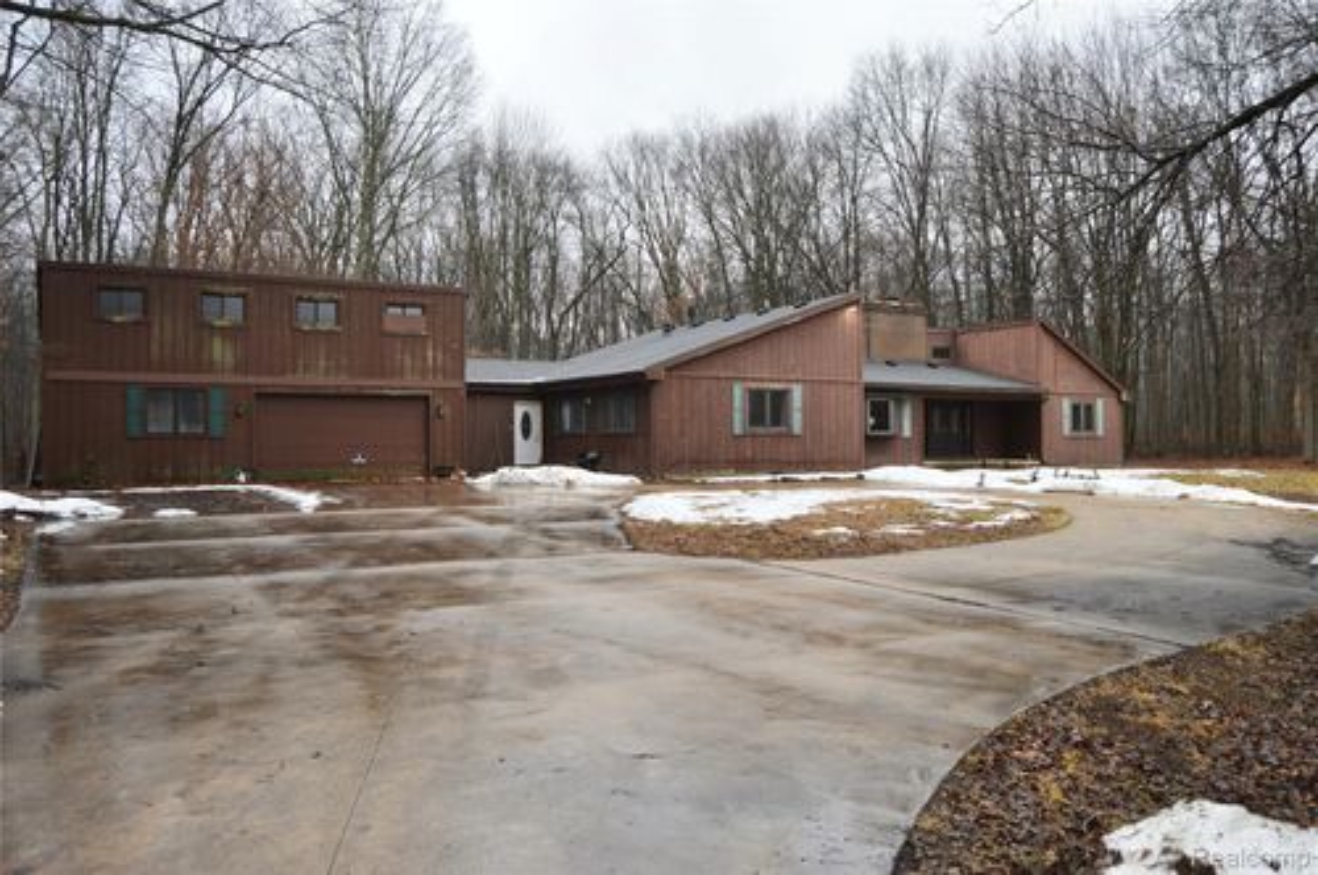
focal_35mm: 27
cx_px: 659
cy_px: 438
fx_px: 987
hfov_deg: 67.4
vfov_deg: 47.8
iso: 160
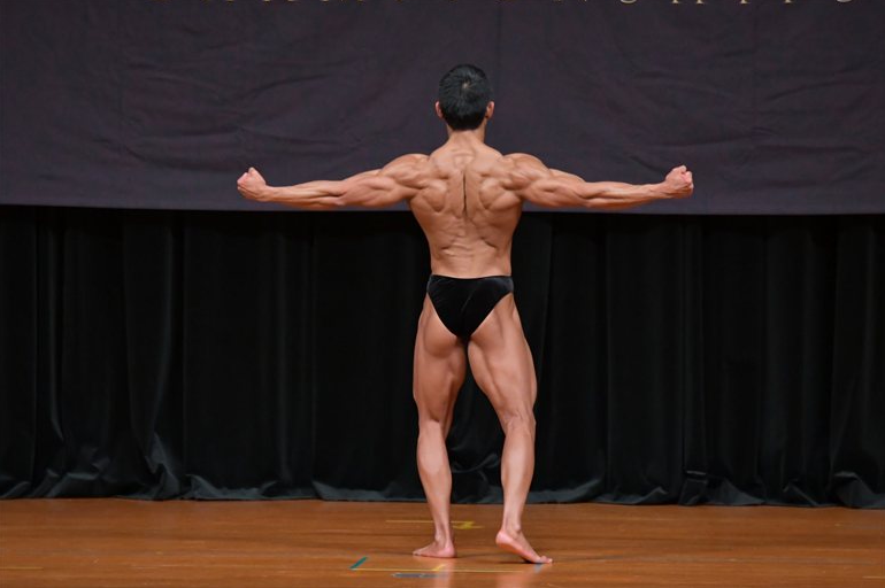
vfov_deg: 4.8
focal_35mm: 287
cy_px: 293
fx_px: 7049
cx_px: 443
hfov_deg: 7.2
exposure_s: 1/400
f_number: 5.6
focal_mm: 190
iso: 4000
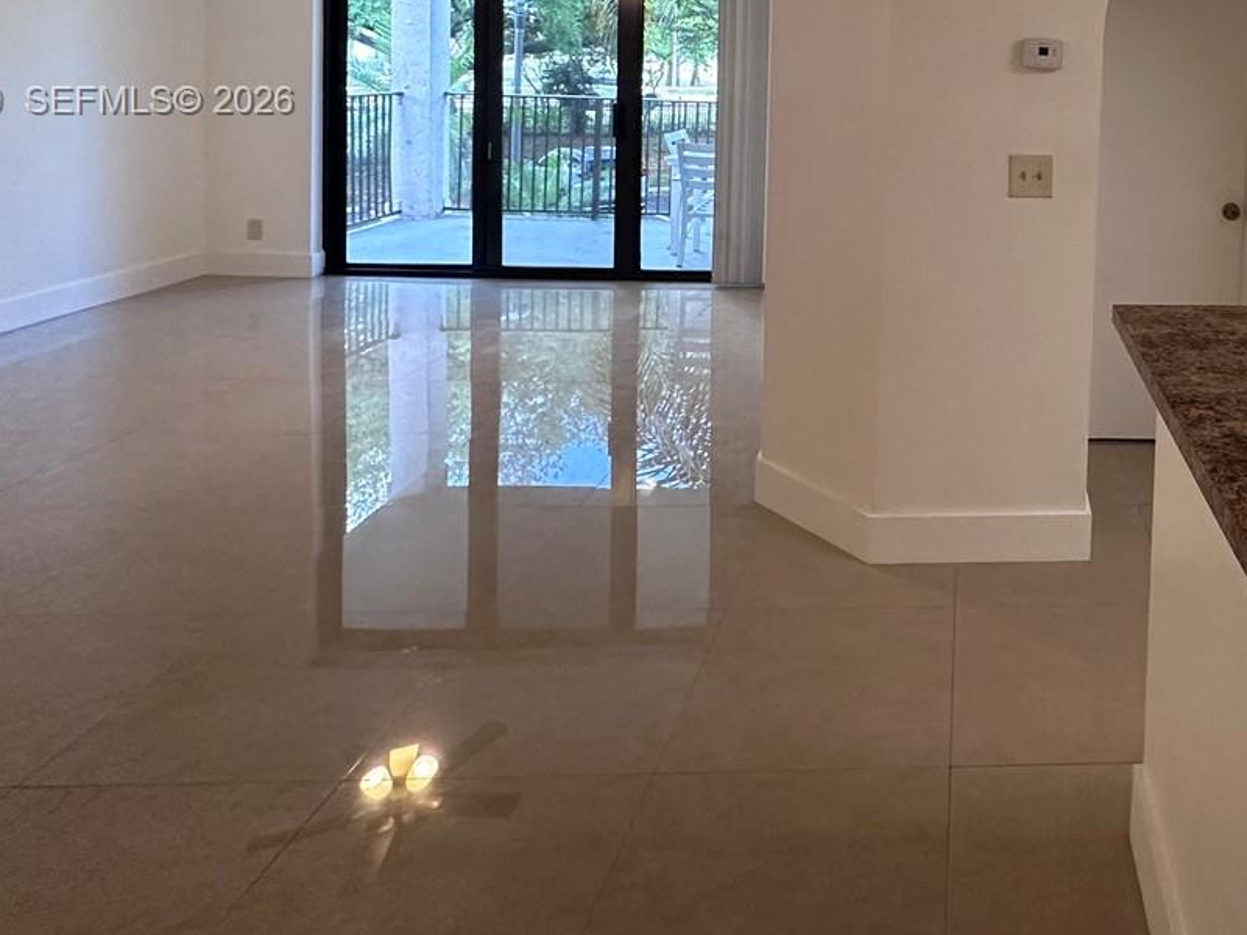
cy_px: 103
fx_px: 1009
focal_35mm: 28
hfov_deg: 57.1
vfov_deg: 45.4
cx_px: 1055
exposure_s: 1/120
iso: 250
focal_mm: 2.22
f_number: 2.2
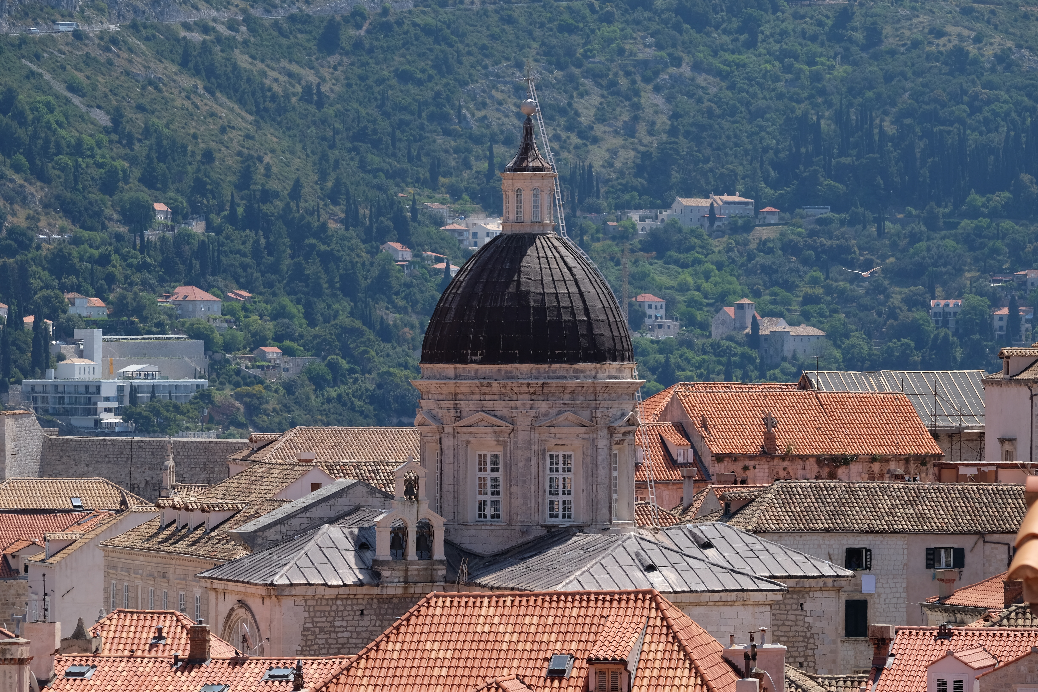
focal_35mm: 187
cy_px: 347
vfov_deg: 7.3
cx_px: 517
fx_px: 5392
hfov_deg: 11.0
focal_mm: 124.3
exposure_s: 1/350
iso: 200
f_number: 8
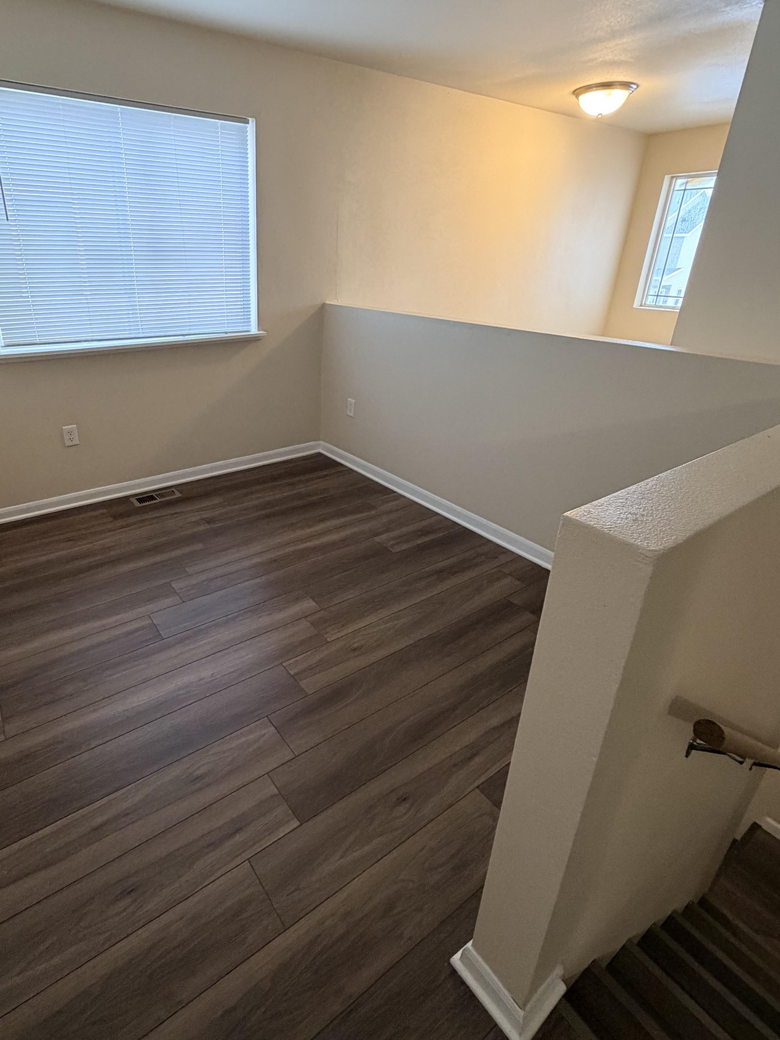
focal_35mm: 18
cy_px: 473
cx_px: 294
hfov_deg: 70.5
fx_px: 541
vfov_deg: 87.5
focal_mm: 2.22
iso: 250
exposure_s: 1/60
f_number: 2.2
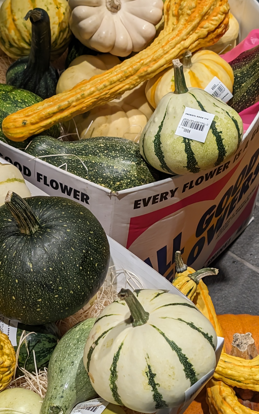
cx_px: 57
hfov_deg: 18.0
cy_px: 217
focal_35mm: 72
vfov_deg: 28.6
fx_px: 813
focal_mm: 6.9
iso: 133
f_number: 1.68
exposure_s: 1/41.3
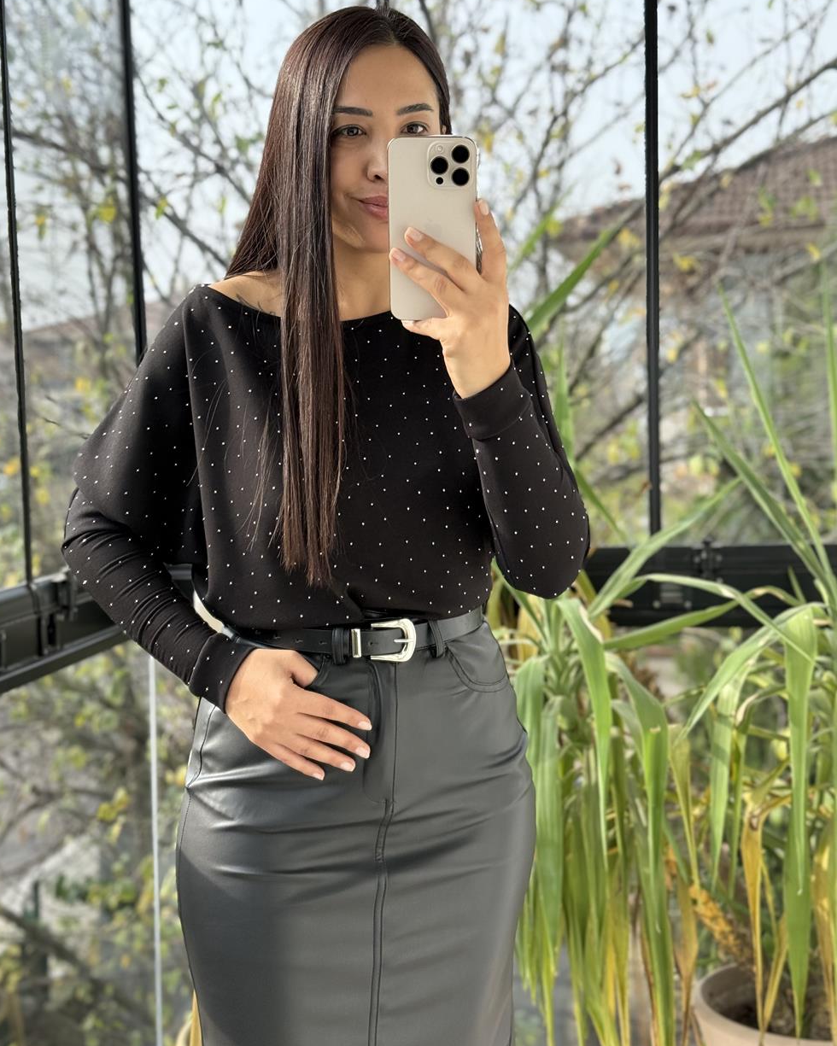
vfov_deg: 36.7
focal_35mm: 51
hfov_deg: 29.7
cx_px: 417
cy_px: 503
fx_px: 1579
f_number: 1.78
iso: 100
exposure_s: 1/458
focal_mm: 6.76
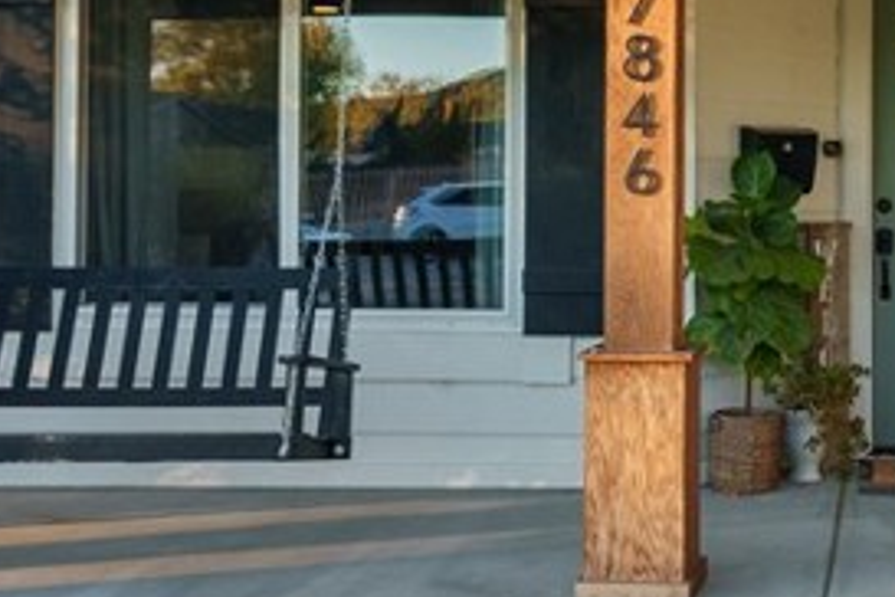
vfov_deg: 22.4
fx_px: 1492
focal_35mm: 60
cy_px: 162
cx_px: 892
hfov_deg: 31.0
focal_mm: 16
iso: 640
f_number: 7.1
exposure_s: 1/50
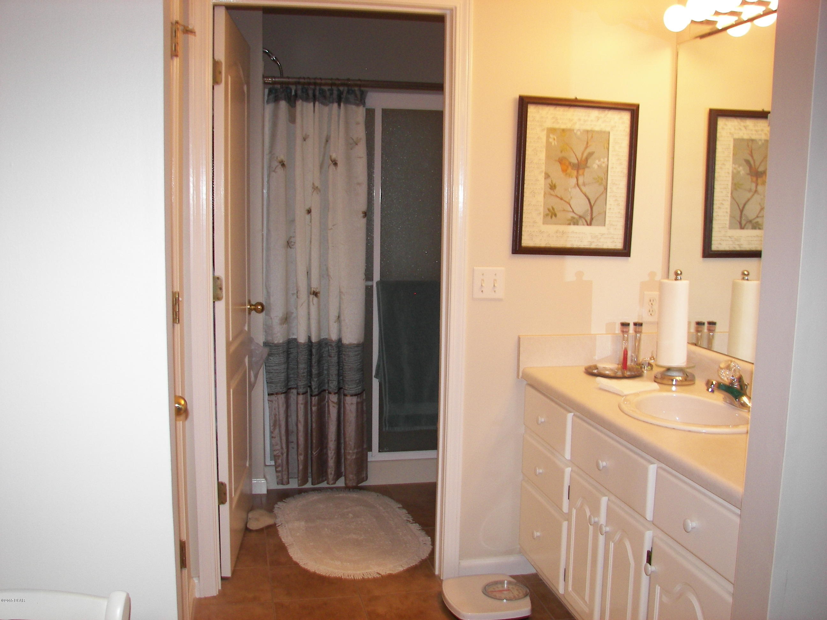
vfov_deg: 39.7
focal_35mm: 36
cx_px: 414
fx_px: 860
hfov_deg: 51.4
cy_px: 310
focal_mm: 6
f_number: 2.8
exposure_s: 1/30
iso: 100
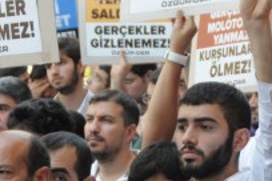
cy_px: 78
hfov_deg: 8.3
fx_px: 1866
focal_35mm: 247
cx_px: 205
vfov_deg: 5.6
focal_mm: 56
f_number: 5
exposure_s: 1/500
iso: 800
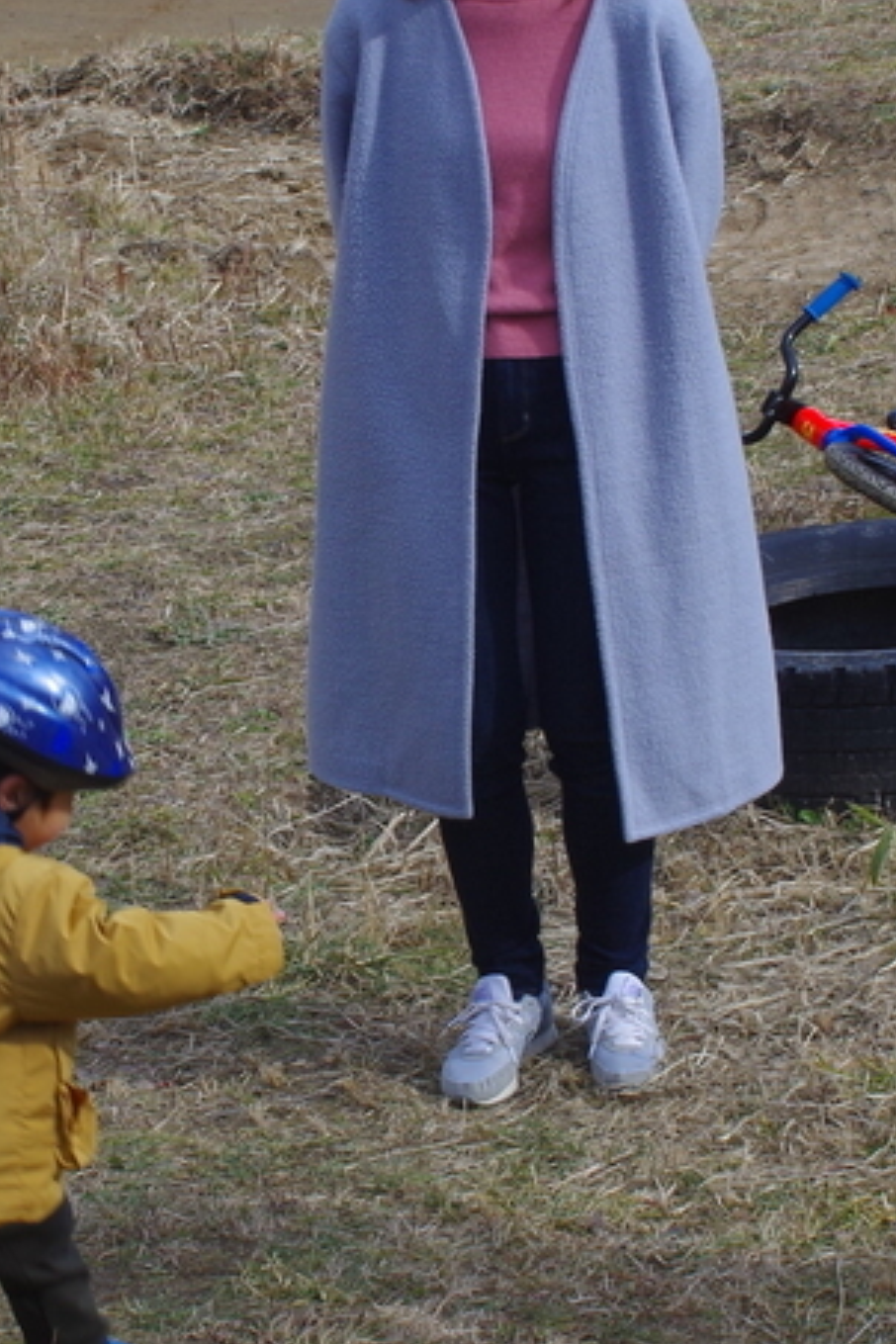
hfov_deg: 8.6
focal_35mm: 159
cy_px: 555
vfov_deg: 12.9
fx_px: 5936
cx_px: 320
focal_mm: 40
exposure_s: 1/200
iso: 200
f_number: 11
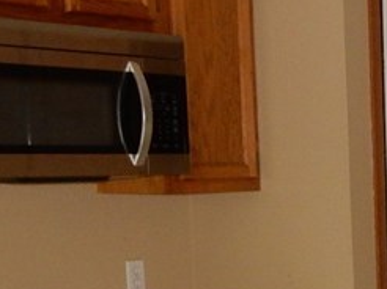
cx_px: 691
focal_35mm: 125
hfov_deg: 14.1
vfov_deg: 11.7
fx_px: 1396
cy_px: 313
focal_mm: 5.4
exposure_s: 1/30
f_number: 4
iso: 280
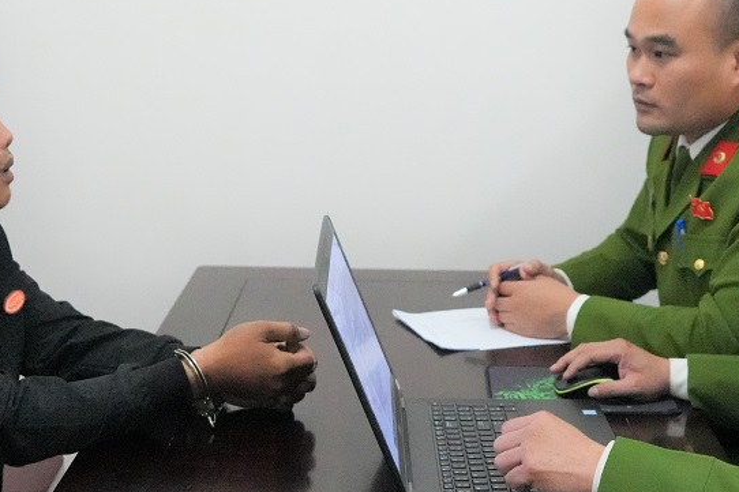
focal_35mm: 68
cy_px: 249
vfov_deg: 20.0
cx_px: 424
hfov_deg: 29.6
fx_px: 1395
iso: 12800
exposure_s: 1/640
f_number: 2.8
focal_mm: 24
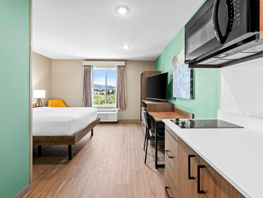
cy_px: 97
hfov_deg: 94.5
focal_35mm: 16
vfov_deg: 78.1
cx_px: 128
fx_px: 122
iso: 250
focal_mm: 14
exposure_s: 1/2
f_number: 8
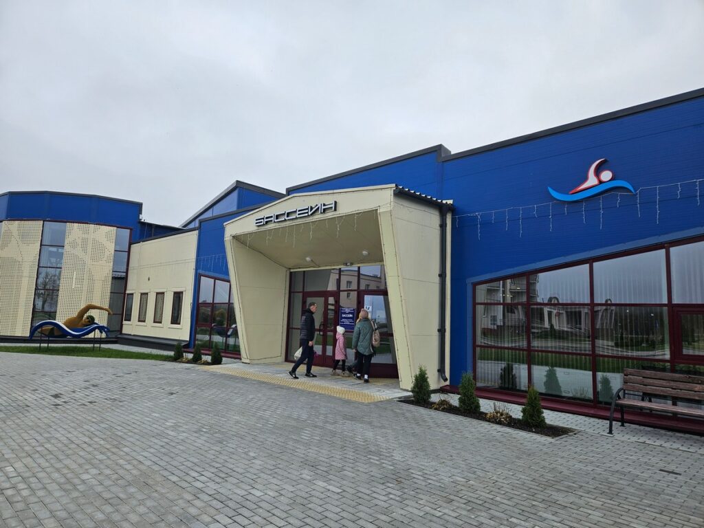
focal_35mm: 23
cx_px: 352
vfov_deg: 58.9
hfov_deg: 73.9
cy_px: 264
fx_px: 468
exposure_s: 1/965
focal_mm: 5.4
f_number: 1.8
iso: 25
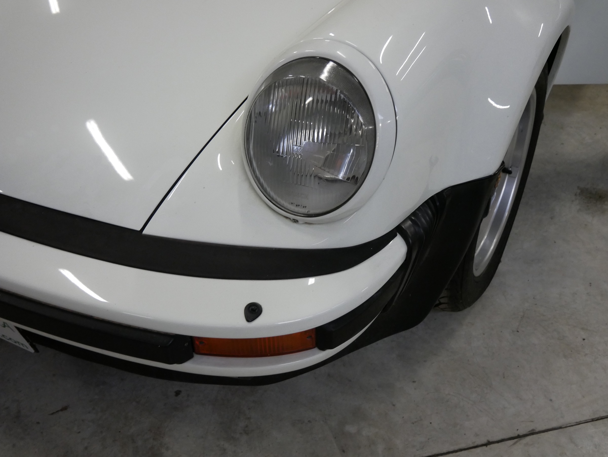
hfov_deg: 46.8
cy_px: 228
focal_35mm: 40
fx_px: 703
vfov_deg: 36.0
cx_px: 304
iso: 1600
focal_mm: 20
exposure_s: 1/125
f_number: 4.1
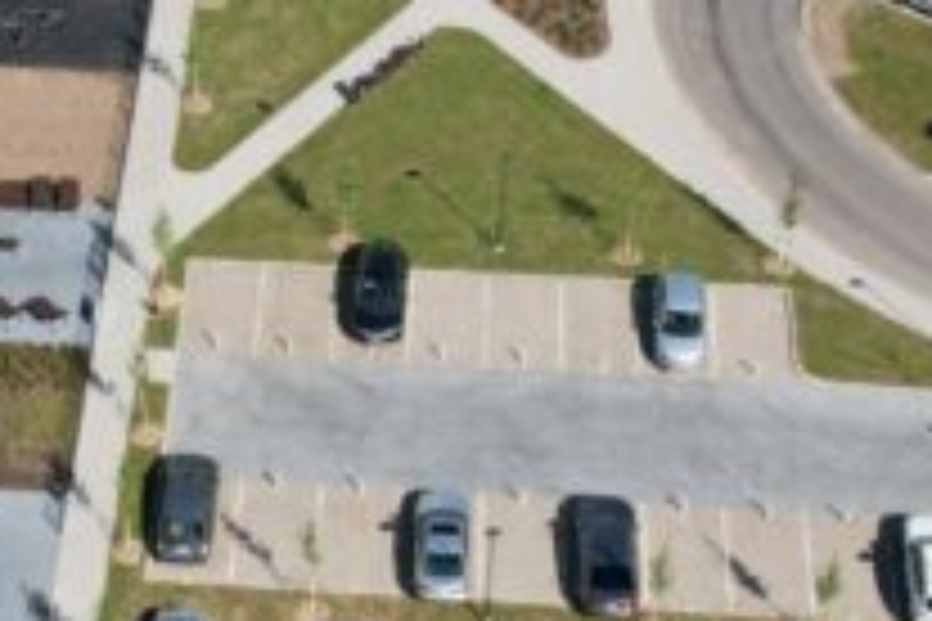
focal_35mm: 109
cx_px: 257
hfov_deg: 18.7
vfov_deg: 12.5
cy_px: 205
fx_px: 2822
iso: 150
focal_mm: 8.38
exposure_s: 1/2500
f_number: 2.8
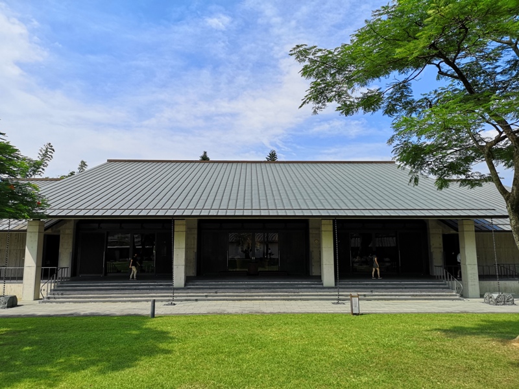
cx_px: 260
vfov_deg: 51.4
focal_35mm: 27
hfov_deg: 65.3
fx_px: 405
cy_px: 194
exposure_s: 1/2137
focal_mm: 3.95
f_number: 1.8
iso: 50
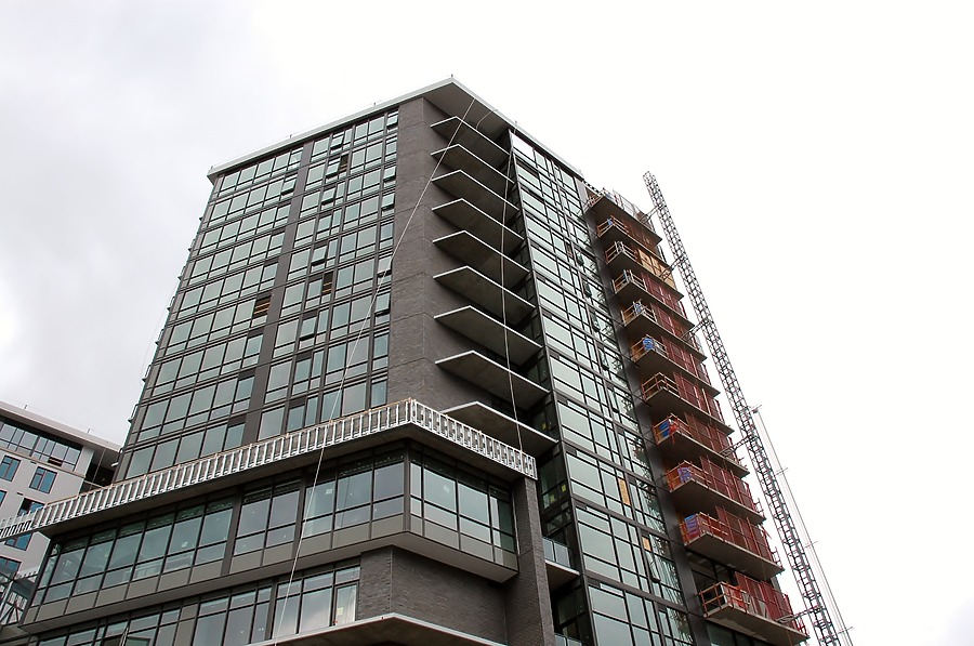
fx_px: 729
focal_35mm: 27
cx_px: 487
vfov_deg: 47.8
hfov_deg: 67.5
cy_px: 323
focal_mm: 18
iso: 400
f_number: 10
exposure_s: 1/200
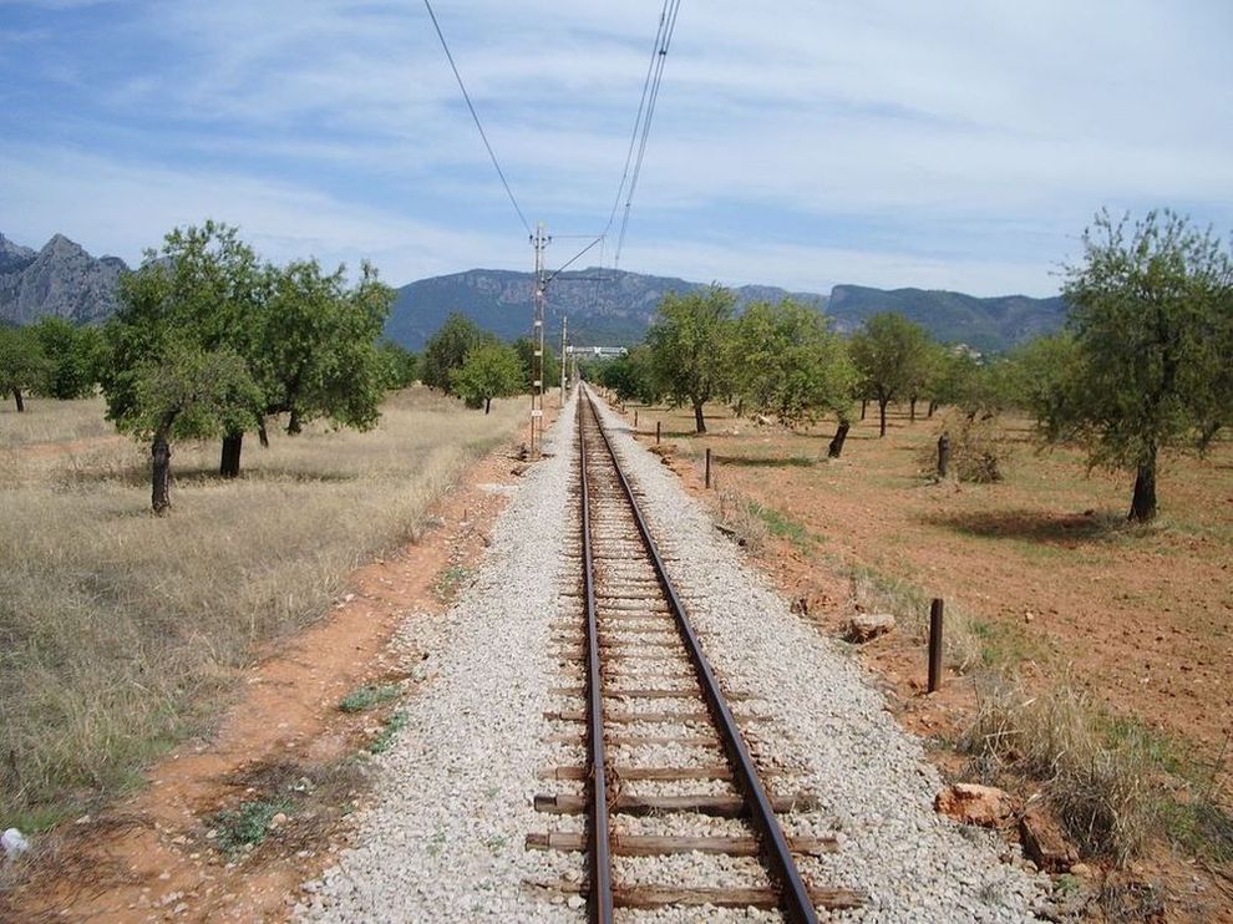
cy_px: 462
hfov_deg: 52.6
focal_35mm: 35
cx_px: 616
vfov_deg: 40.7
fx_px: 1246
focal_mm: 5.8
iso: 50
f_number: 4.3
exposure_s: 1/640
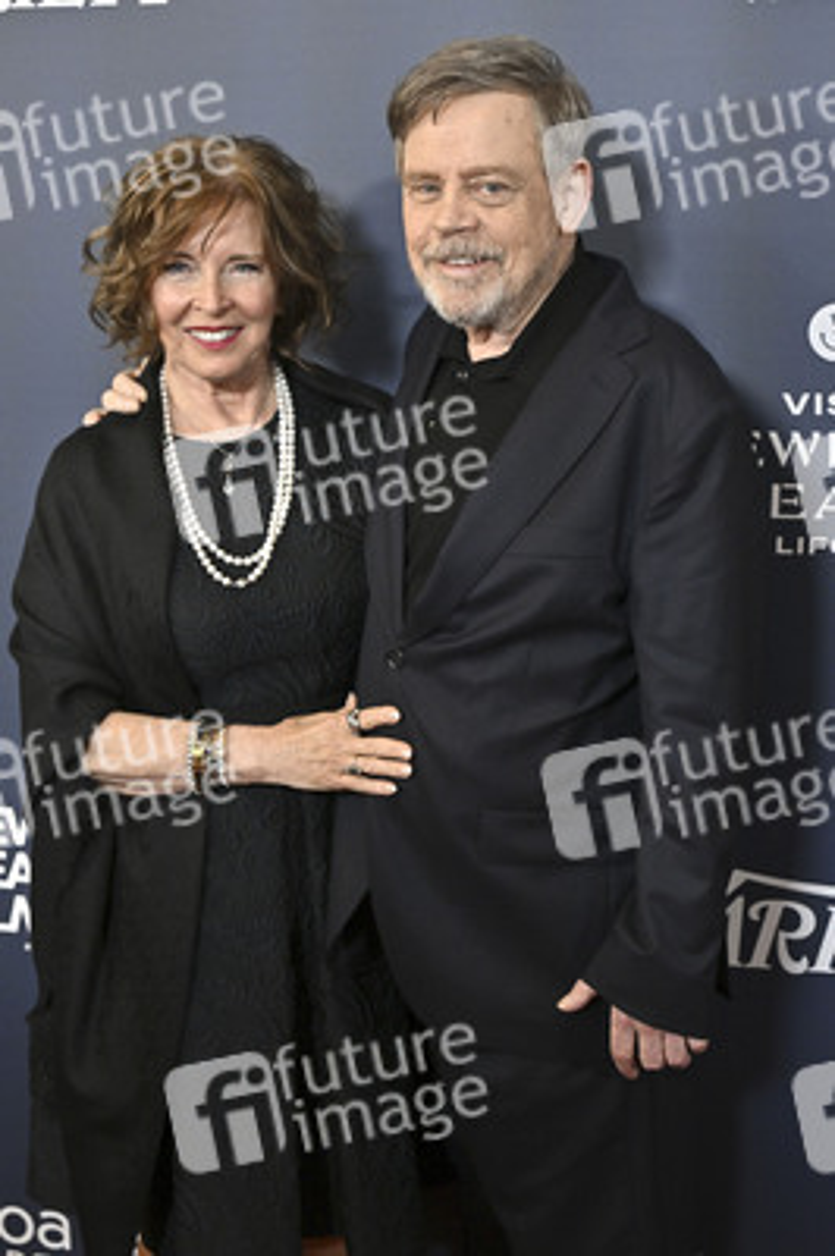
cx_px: 418
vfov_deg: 34.0
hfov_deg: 23.0
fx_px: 2056
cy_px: 628
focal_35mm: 59
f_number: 5.6
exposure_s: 1/320
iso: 2500
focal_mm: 59
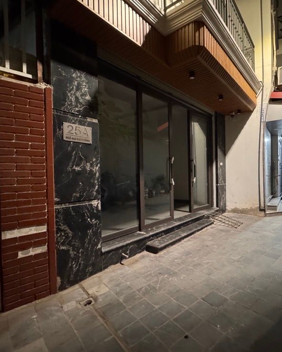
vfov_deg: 83.3
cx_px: 176
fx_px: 198
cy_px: 177
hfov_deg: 69.8
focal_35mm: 19
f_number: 2.2
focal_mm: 2.22
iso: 1250
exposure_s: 1/33
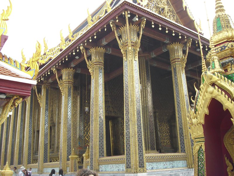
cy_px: 88
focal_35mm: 38
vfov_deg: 37.7
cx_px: 117
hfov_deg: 49.0
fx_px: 257
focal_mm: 6.2
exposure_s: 1/500
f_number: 2.8
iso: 100
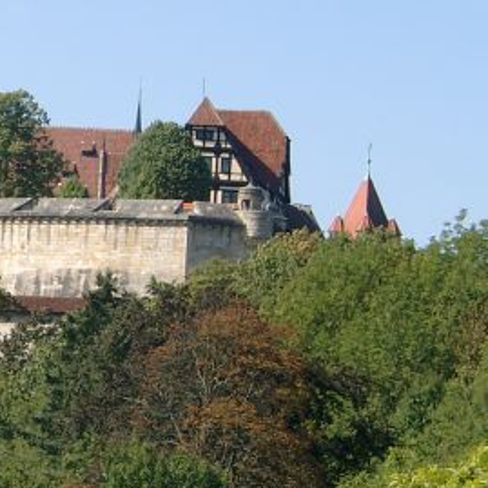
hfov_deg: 6.6
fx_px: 4195
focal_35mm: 263
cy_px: 165
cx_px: -122
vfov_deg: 6.7
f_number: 4
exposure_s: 1/399
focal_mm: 20.72
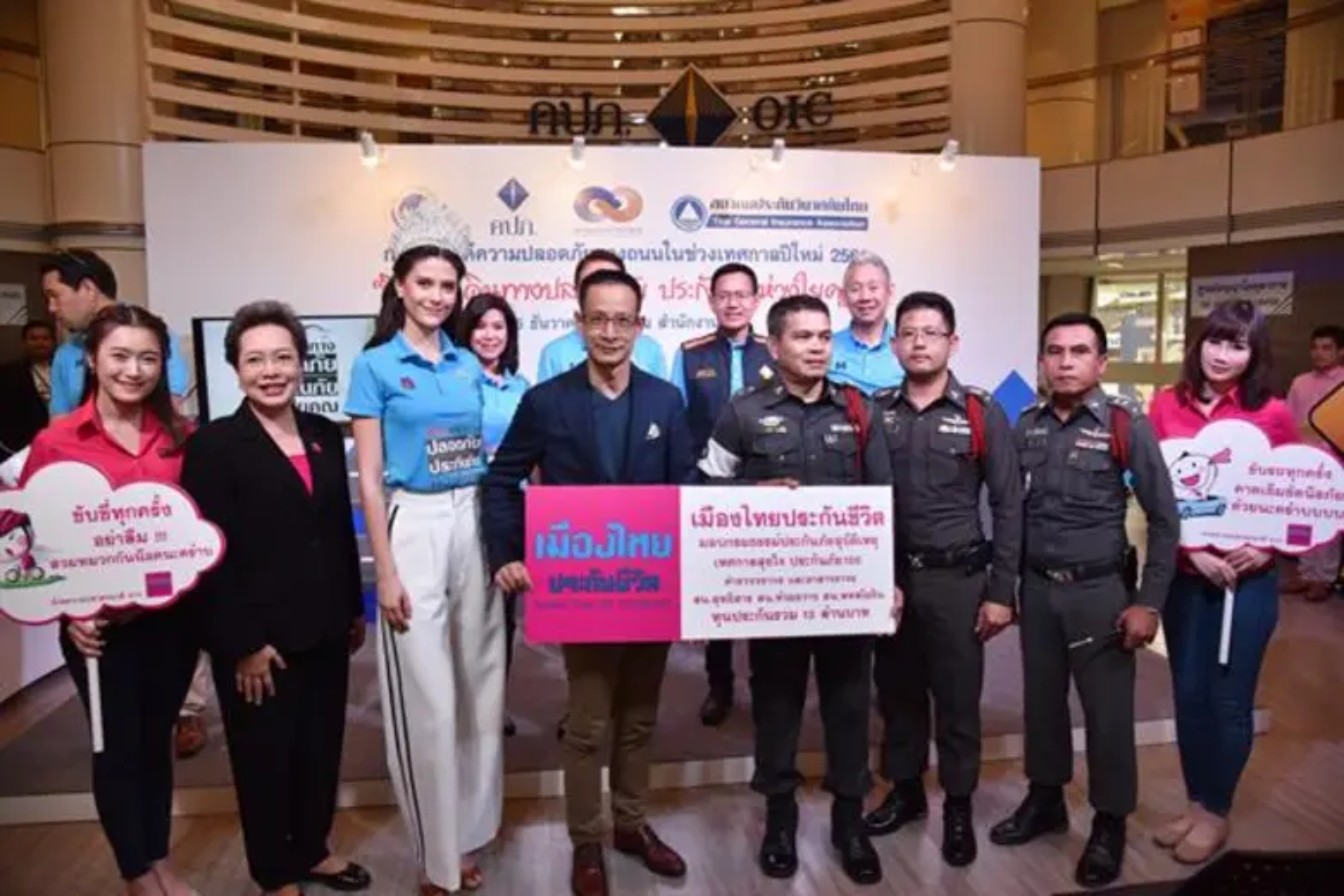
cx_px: 672
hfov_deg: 73.7
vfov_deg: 53.1
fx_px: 896
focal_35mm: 24
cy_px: 448
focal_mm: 24
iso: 500
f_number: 4.5
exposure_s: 1/160
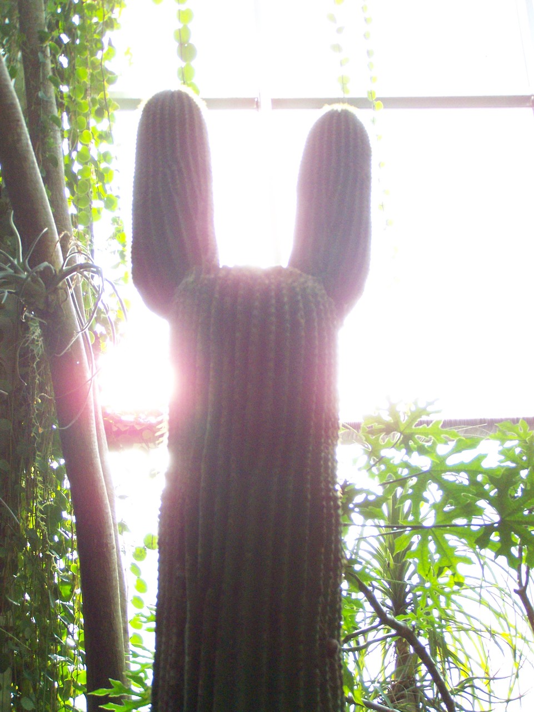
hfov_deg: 21.9
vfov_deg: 29.0
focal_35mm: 67
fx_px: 1377
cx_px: 267
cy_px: 356
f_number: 3.2
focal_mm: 11.1
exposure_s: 1/320
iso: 400
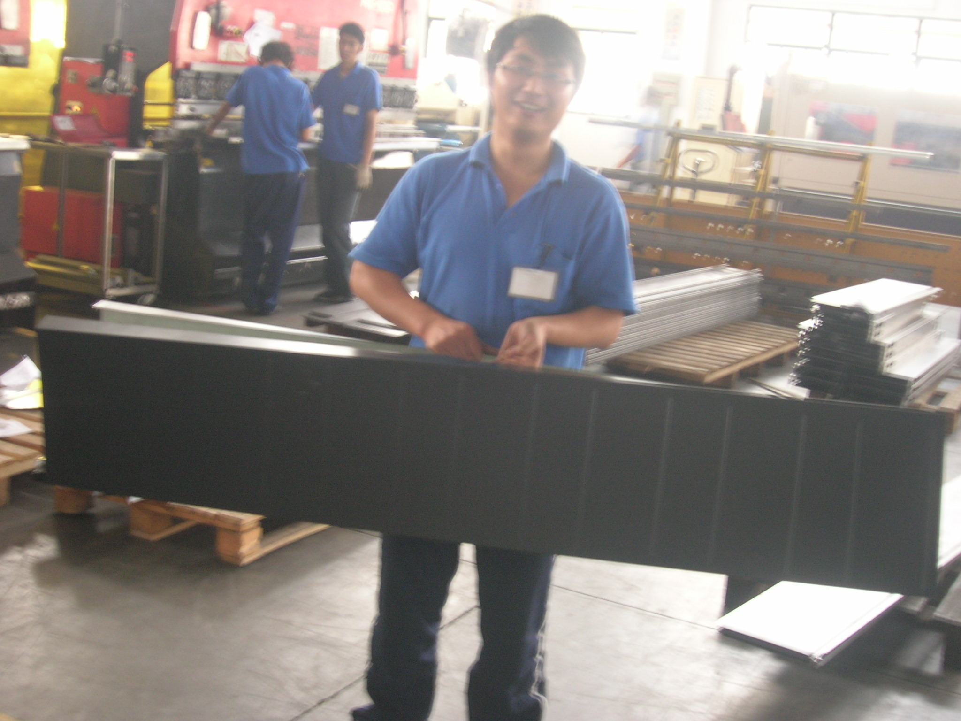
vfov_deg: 31.5
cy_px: 360
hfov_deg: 41.2
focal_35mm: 46
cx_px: 480
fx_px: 1277
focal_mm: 7.7
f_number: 3.2
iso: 101
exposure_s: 1/3.7
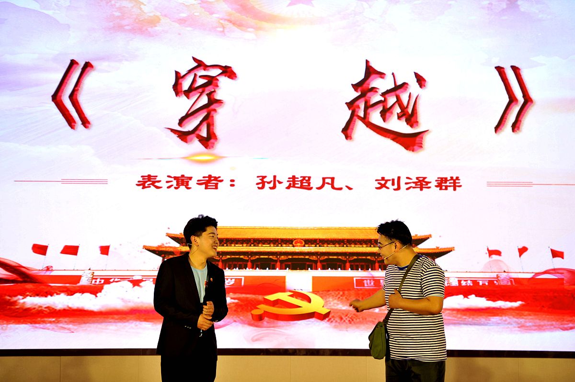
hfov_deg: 16.8
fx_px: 1947
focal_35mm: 122
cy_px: 191
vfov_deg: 11.2
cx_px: 288
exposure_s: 1/80
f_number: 3.2
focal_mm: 122
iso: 200
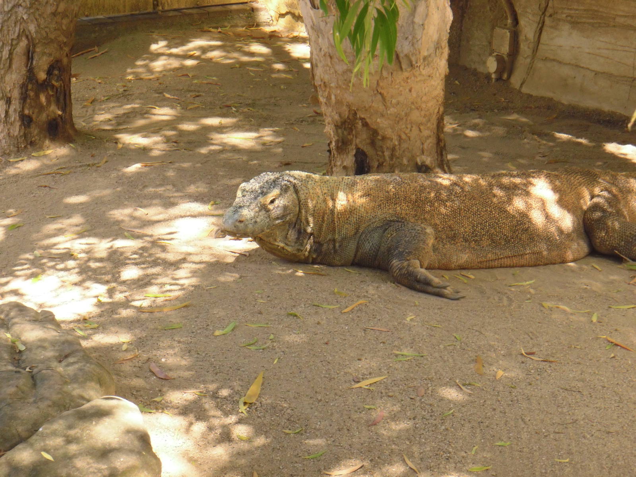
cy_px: 238
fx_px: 2095
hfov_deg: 17.3
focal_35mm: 114
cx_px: 318
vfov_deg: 13.0
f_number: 5
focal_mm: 20.1
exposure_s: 1/100
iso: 160
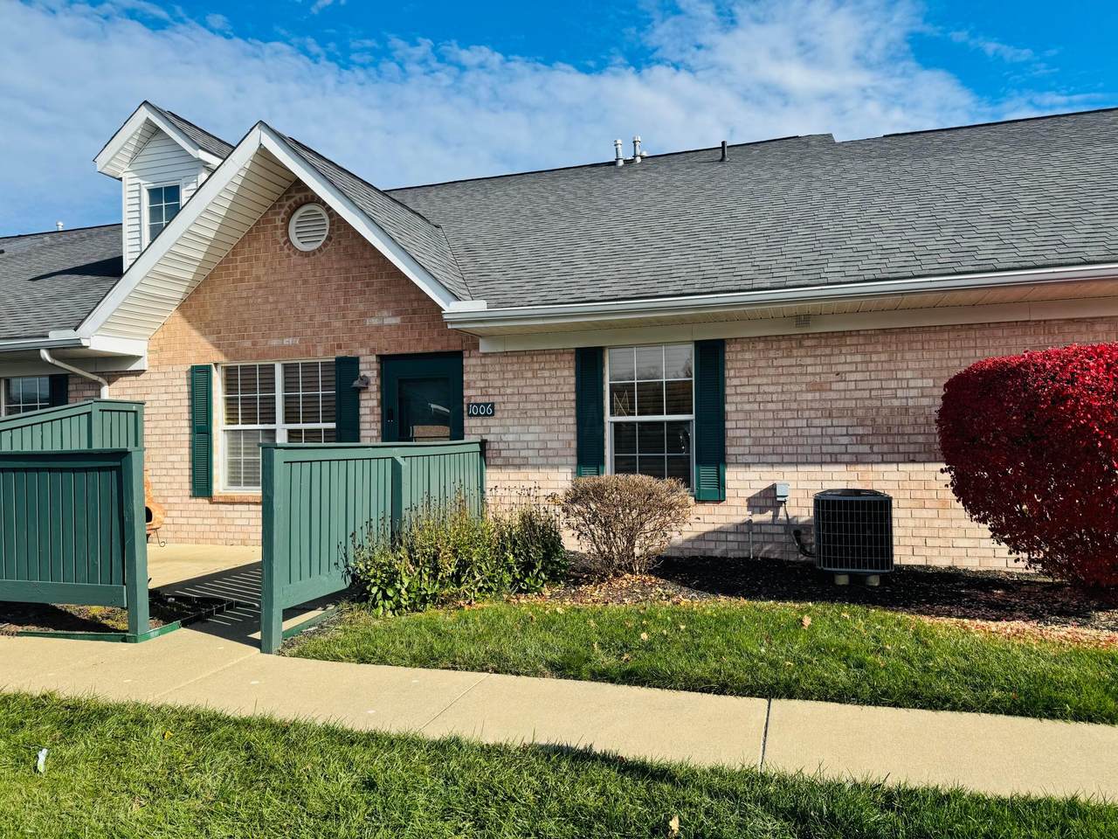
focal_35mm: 24
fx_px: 775
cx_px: 559
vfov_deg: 56.8
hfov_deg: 71.6
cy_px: 420
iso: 80
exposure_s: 1/4049
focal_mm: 6.76
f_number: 1.78
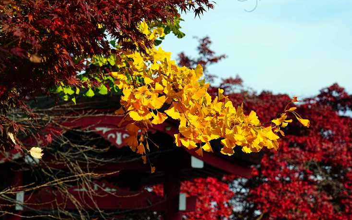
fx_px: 1122
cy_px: 118
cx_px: 180
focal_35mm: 117
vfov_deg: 11.2
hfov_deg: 17.8
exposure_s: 1/320
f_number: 6.3
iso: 100
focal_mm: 105
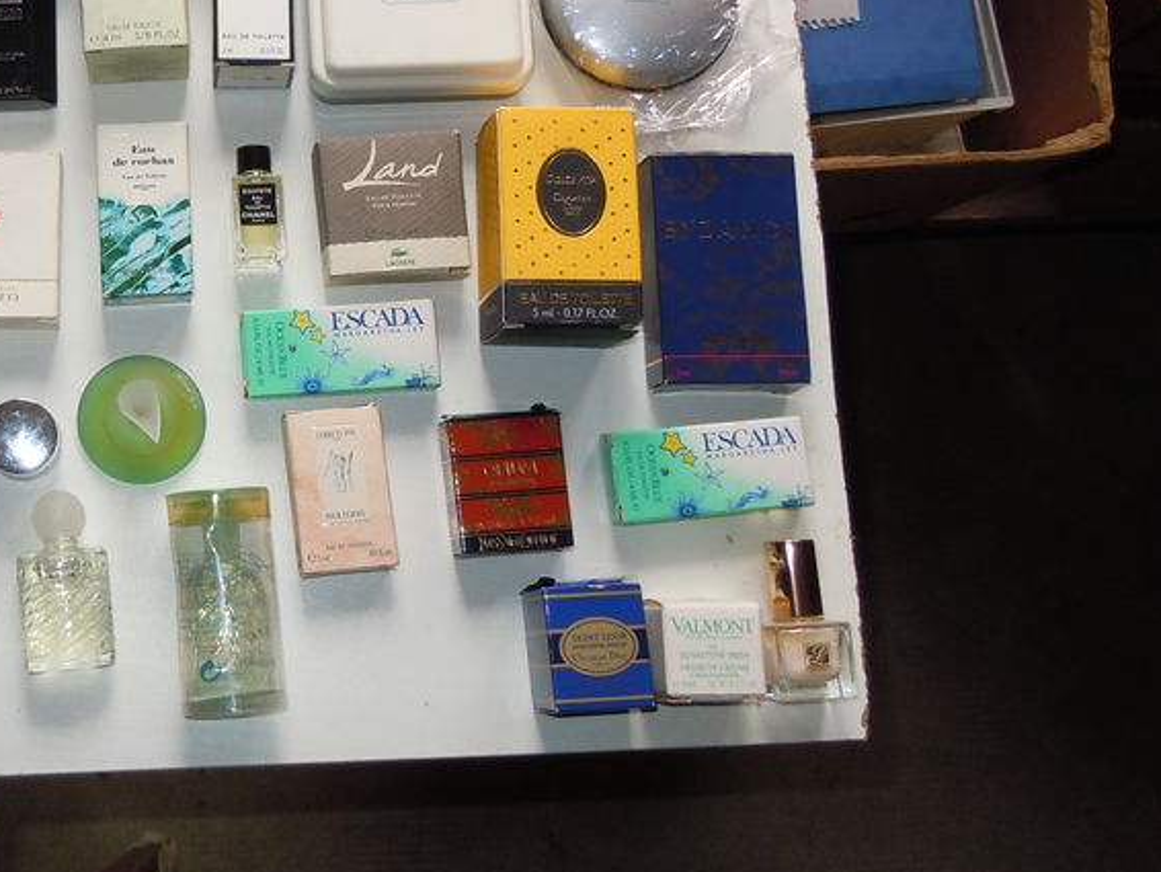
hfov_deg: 34.4
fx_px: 1778
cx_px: 144
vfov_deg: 27.3
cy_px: 261
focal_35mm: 53
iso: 160
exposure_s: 1/60
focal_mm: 5.4
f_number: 3.5
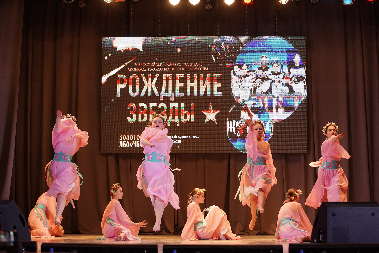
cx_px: 190
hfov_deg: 28.8
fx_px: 737
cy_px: 126
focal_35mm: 70
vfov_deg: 19.5
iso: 3200
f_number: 4
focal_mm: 70
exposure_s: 1/640
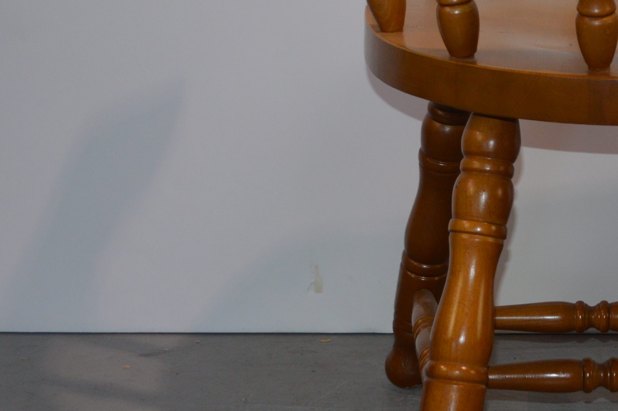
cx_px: 677
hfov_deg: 20.3
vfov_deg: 14.2
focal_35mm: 96
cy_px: 96
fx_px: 1647
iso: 500
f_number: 4.2
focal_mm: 26
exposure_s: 1/60
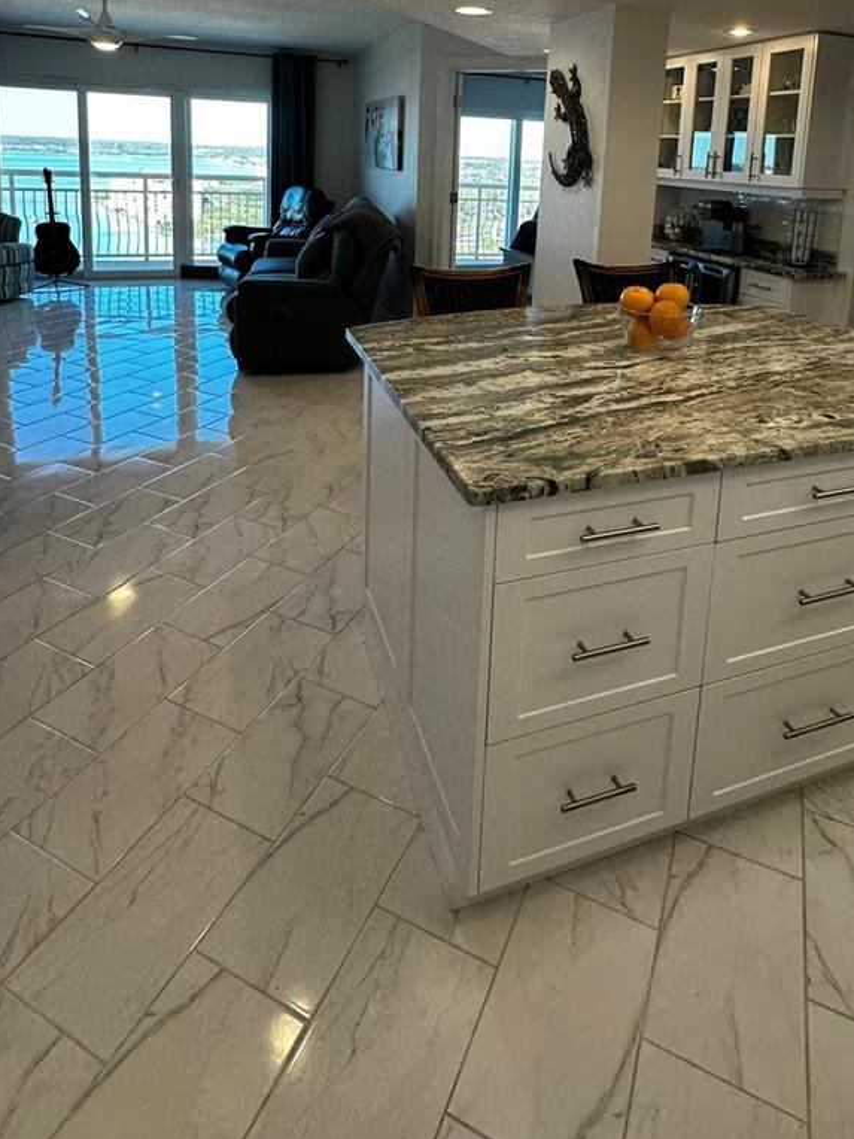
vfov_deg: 70.4
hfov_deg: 60.9
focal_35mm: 22
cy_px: 262
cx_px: 475
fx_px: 724
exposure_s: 1/120
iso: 64
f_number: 2.2
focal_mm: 2.22
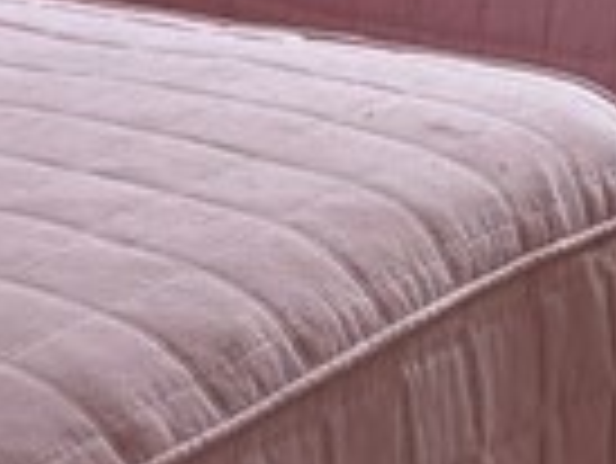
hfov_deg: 10.8
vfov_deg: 7.8
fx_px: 3188
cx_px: 782
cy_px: -604
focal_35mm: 179
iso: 125
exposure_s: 1/231
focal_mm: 6.76
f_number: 1.78
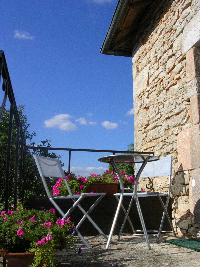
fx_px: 293
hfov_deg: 37.7
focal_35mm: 38
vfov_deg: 49.0
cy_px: 134
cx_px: 100
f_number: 5.6
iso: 50
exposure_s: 1/433
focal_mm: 5.8
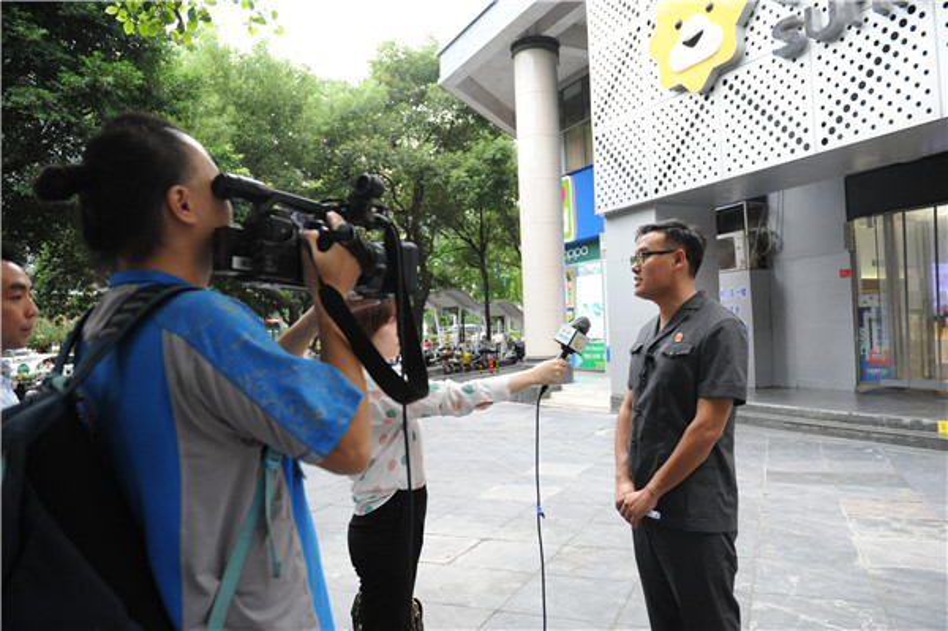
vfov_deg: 49.5
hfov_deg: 69.4
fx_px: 684
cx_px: 474
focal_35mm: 26
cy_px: 316
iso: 2000
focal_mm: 26
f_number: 4
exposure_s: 1/250
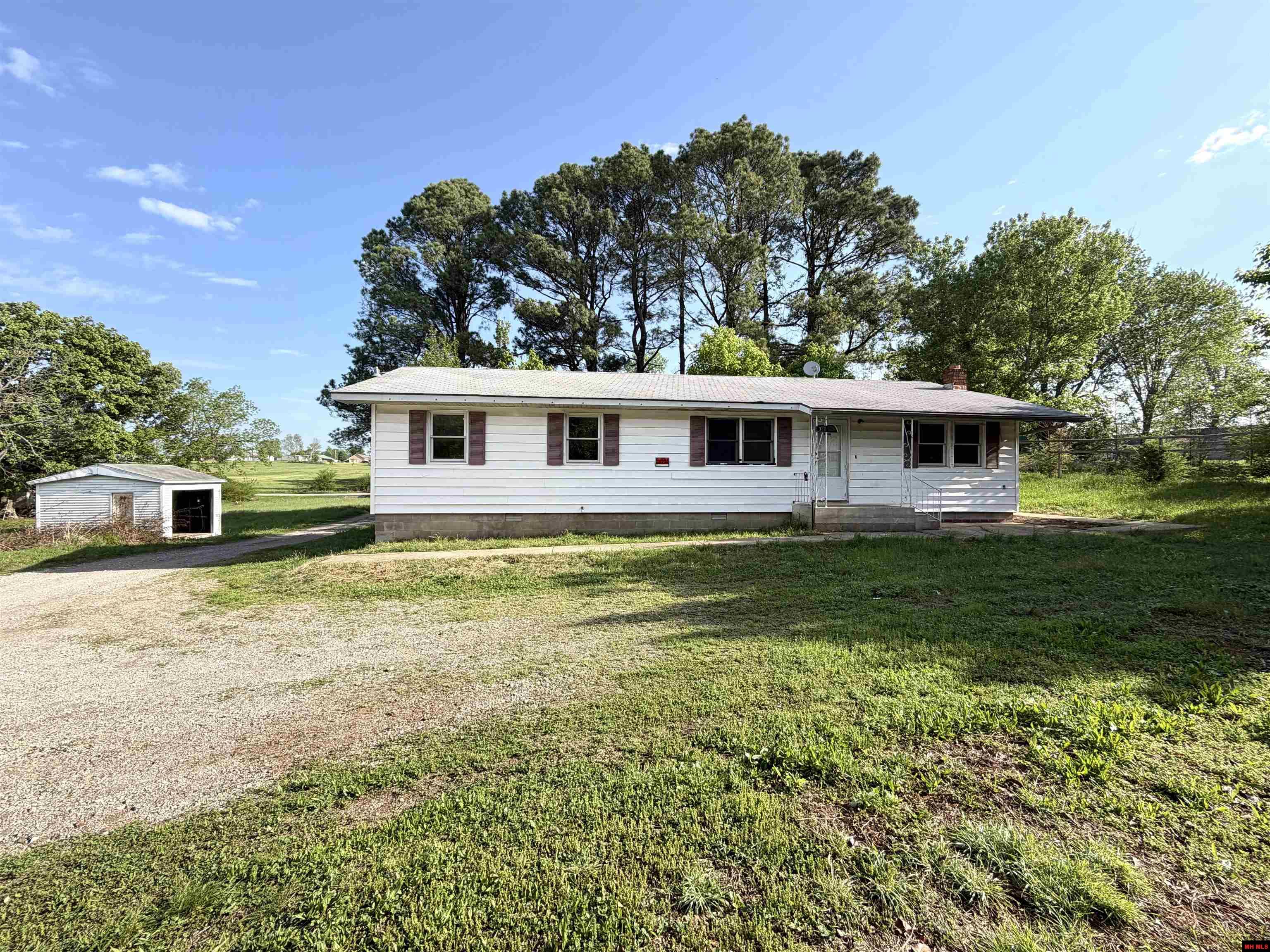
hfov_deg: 102.1
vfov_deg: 85.7
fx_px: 514
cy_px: 476
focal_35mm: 14
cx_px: 635
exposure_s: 1/770
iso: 32
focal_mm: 2.22
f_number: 2.2
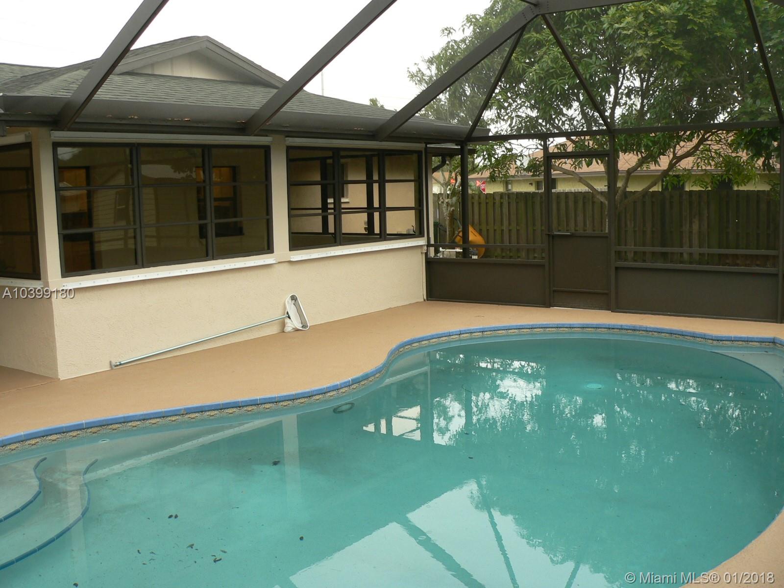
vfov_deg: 39.7
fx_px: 815
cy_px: 294
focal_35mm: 36
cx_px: 392
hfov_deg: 51.4
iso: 80
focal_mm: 6
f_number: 4
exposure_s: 1/100
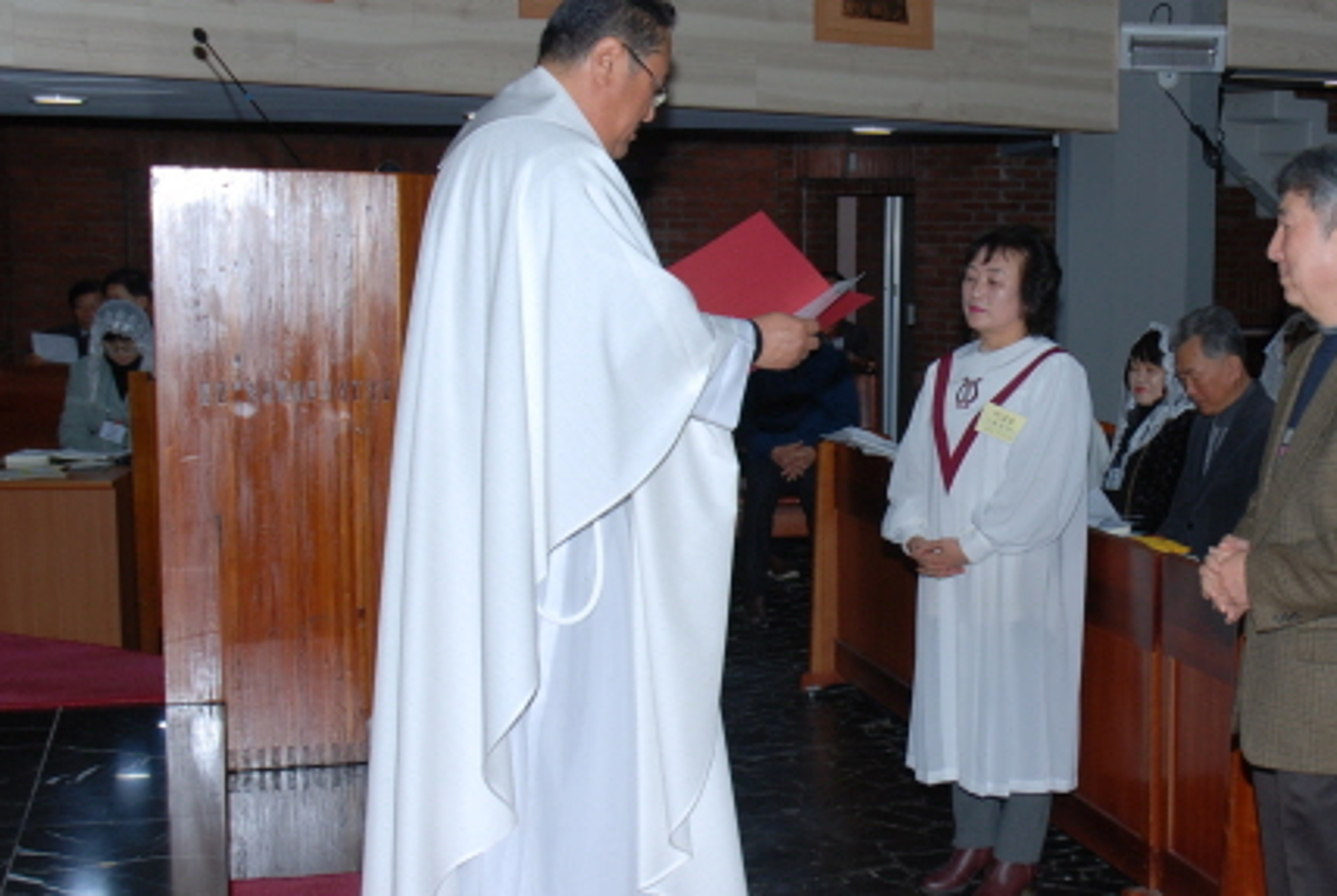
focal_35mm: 54
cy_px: 485
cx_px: 1028
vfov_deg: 25.1
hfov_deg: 35.8
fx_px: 2009
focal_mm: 22
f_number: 5.6
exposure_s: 1/60
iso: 200
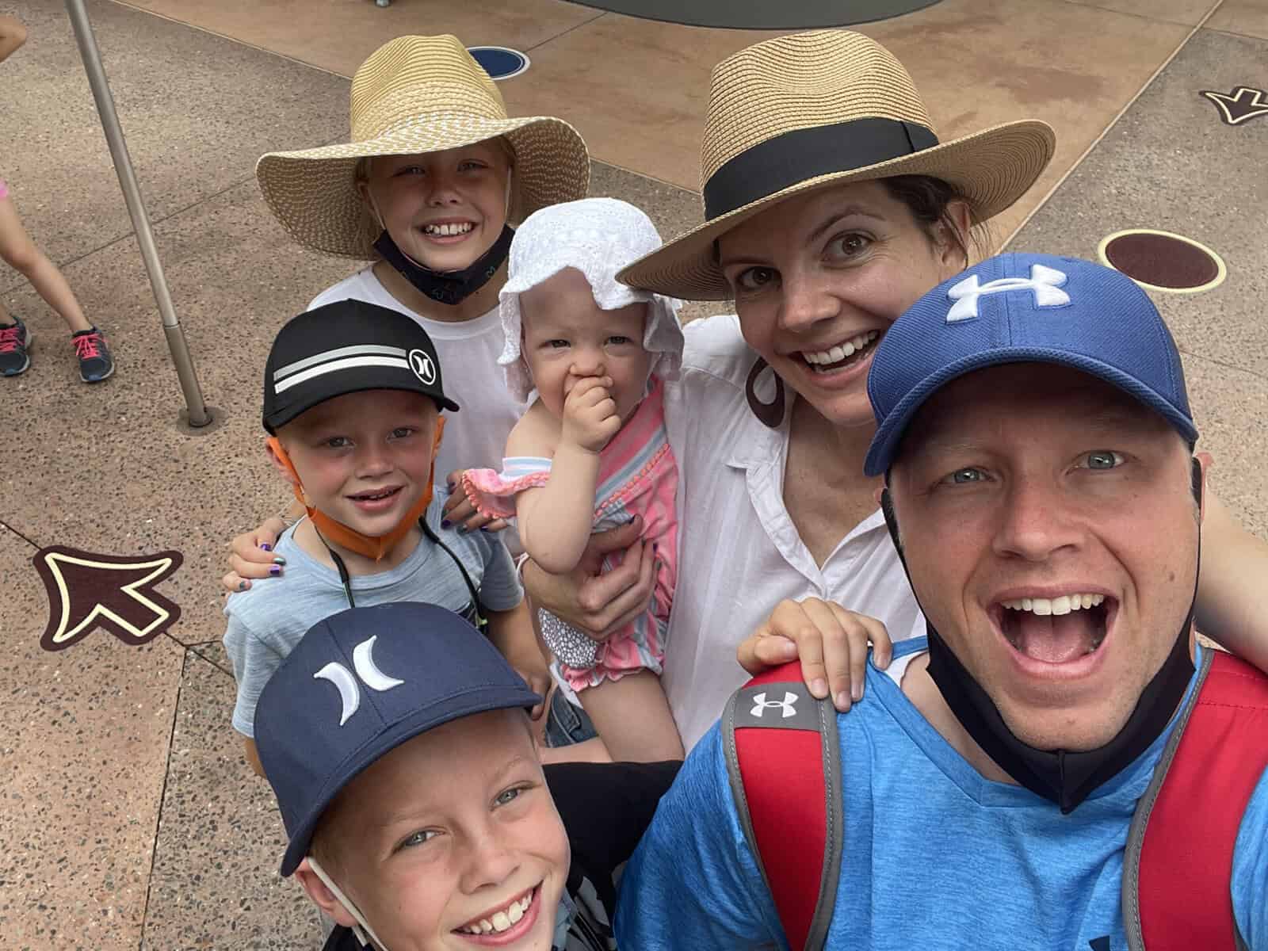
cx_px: 634
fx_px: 1099
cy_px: 476
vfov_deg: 46.8
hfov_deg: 60.0
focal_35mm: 30
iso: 25
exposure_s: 1/122
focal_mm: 2.7
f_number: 2.2
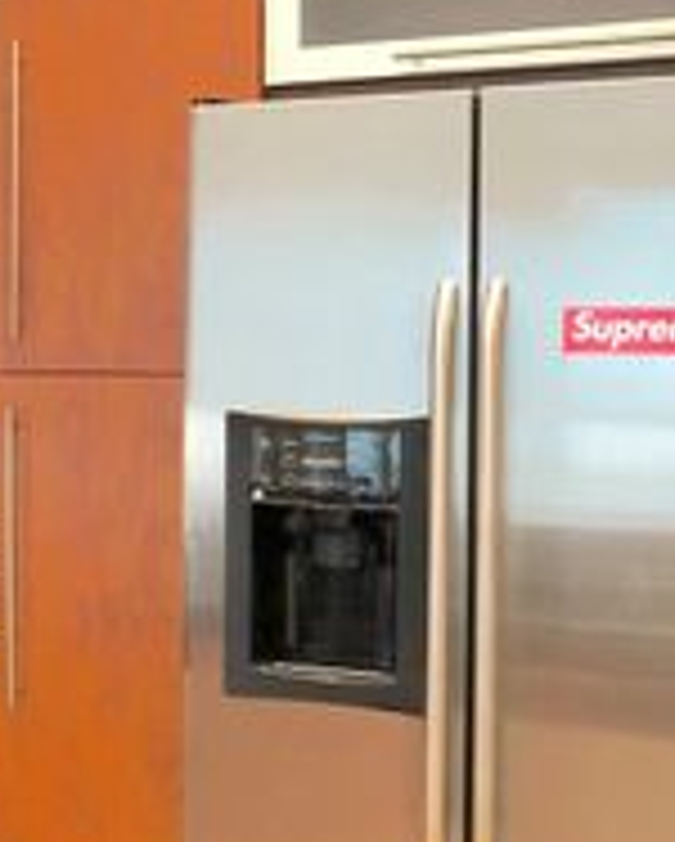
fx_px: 1820
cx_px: -238
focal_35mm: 73
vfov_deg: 26.0
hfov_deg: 19.2
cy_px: 380
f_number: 1.8
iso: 80
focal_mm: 4
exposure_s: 1/15
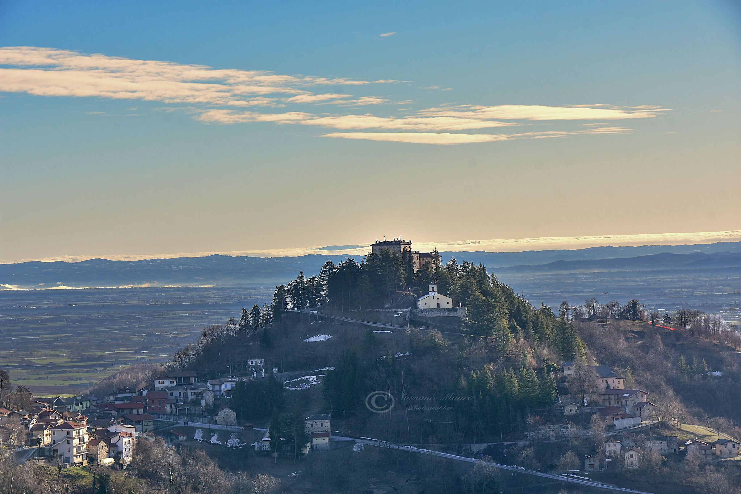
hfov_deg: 17.5
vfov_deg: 11.7
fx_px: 2408
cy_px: 247
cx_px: 370
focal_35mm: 117
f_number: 11
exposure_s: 1/320
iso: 200
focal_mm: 78
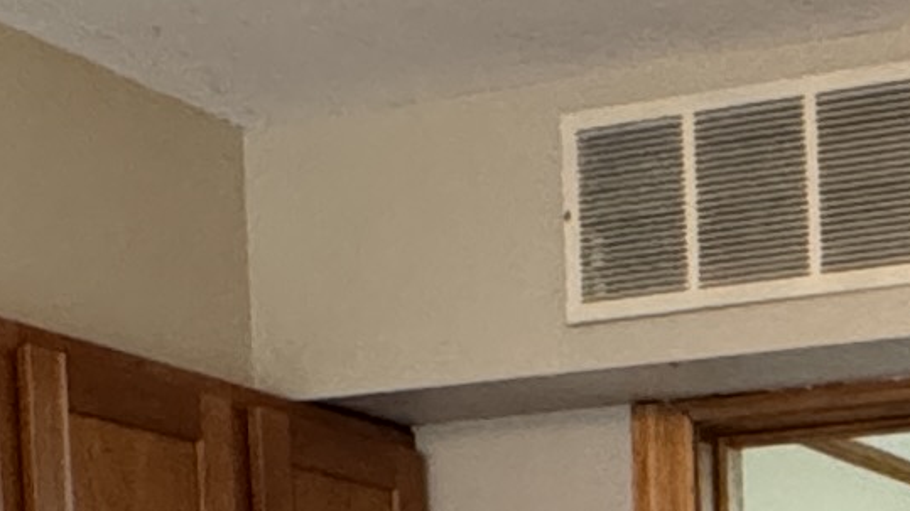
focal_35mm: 114
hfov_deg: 18.1
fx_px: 2750
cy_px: 1346
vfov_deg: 9.2
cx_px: 1016
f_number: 2.2
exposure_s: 1/60
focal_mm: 2.22
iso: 500
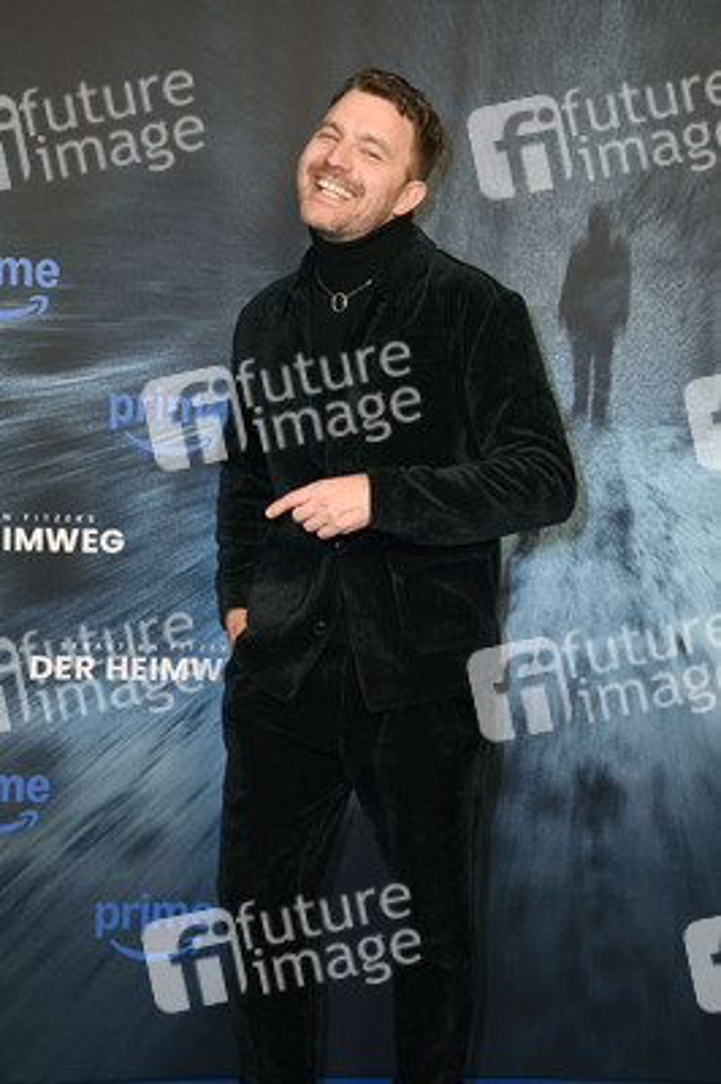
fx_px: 1565
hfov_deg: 25.9
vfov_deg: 38.2
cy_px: 542
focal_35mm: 52
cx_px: 360
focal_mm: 52
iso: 1600
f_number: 6.3
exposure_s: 1/250
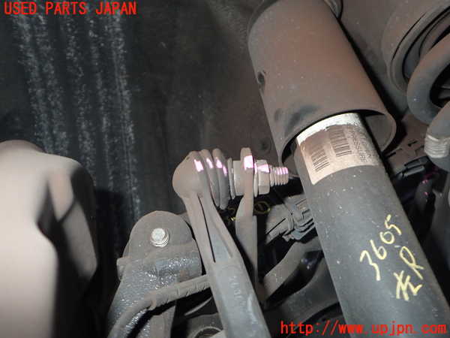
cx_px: 225
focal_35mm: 30
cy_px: 169
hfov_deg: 60.0
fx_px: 390
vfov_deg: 46.8
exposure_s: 1/30
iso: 200
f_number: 2.3
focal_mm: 5.4
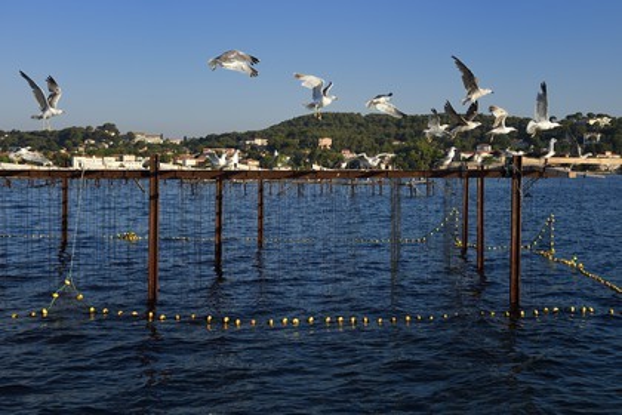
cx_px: 311
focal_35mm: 50
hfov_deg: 39.6
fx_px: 864
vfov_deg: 27.0
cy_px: 208
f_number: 8
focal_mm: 50
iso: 200
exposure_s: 1/500
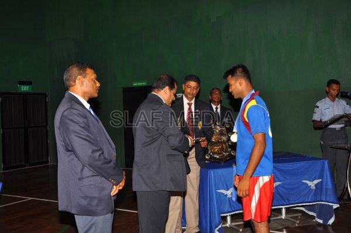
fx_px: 409
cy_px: 116
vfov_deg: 31.8
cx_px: 176
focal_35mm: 42
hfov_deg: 46.5
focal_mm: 28
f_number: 5.6
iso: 200
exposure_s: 1/60
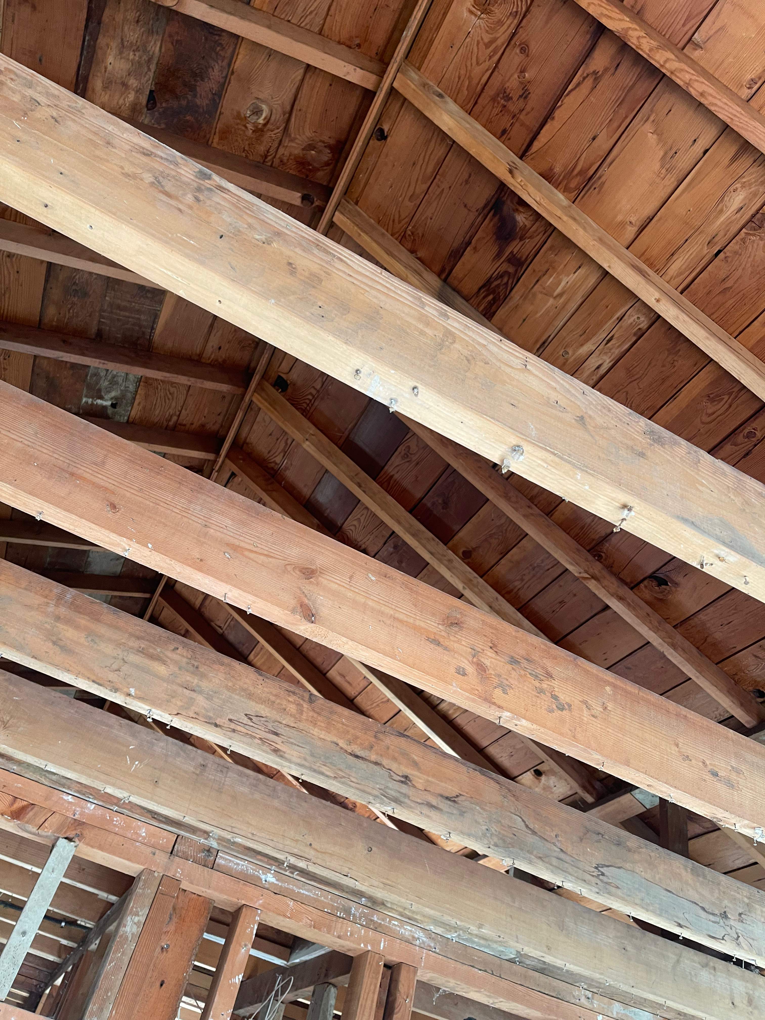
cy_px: 510
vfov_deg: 67.3
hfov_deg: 53.1
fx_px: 766
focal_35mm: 26
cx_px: 382
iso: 125
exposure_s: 1/75
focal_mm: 5.1
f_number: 1.6
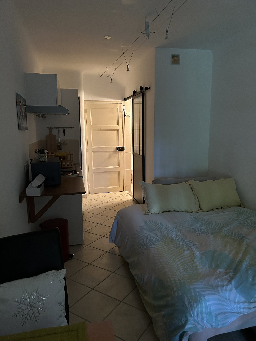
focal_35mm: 26
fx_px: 256
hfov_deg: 53.1
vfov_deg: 67.3
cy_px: 170
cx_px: 128
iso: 640
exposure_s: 1/33
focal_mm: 5.7
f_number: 1.5
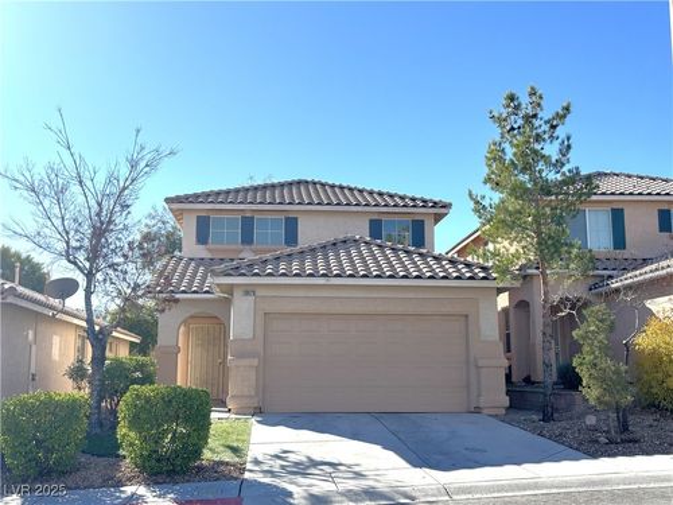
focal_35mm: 39
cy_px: 252
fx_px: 758
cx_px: 336
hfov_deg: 47.9
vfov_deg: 36.8
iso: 50
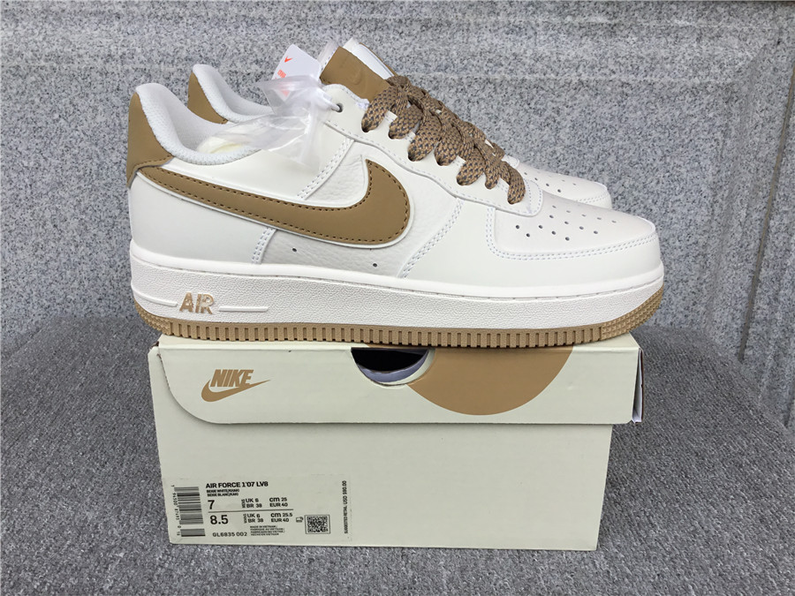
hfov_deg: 58.4
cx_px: 398
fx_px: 712
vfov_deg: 45.4
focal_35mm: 31
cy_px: 298
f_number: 2.4
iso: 25
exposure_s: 1/384
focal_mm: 3.3
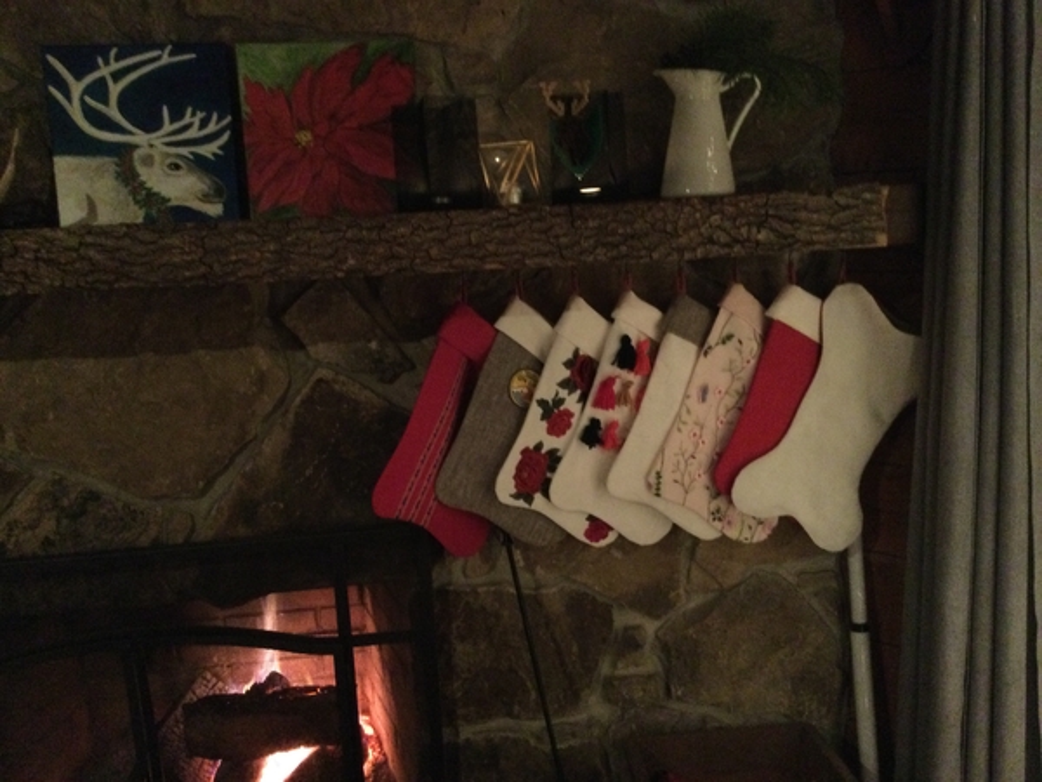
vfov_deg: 45.4
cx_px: 521
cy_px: 391
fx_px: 933
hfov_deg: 58.4
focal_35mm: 31
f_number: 2.4
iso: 640
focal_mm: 3.3
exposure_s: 1/15
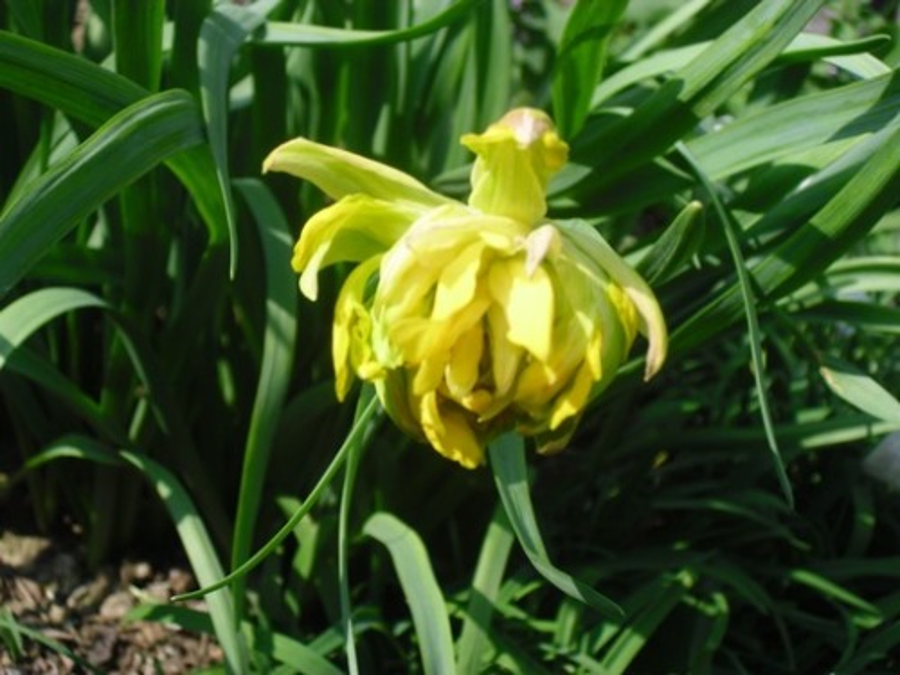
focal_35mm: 63
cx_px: 450
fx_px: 1638
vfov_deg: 23.3
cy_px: 338
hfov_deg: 30.7
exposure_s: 1/400
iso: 80
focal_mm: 11.2
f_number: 4.2
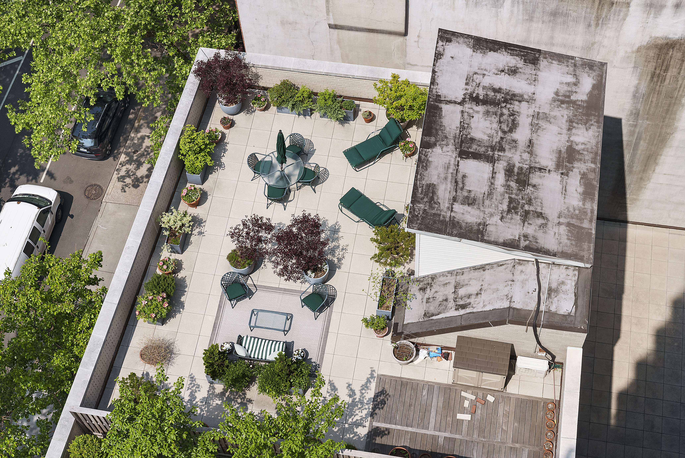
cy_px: 229
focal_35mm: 57
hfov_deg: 35.0
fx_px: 1085
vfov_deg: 23.8
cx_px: 342
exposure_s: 1/400
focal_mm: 57
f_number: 11
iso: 200
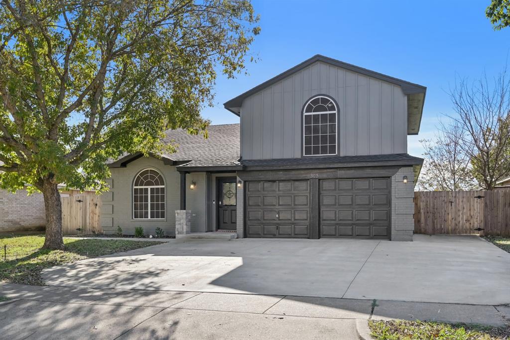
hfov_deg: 61.9
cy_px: 170
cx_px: 255
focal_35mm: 30
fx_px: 425
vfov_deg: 43.6
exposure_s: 1/500
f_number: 8
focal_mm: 30
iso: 400
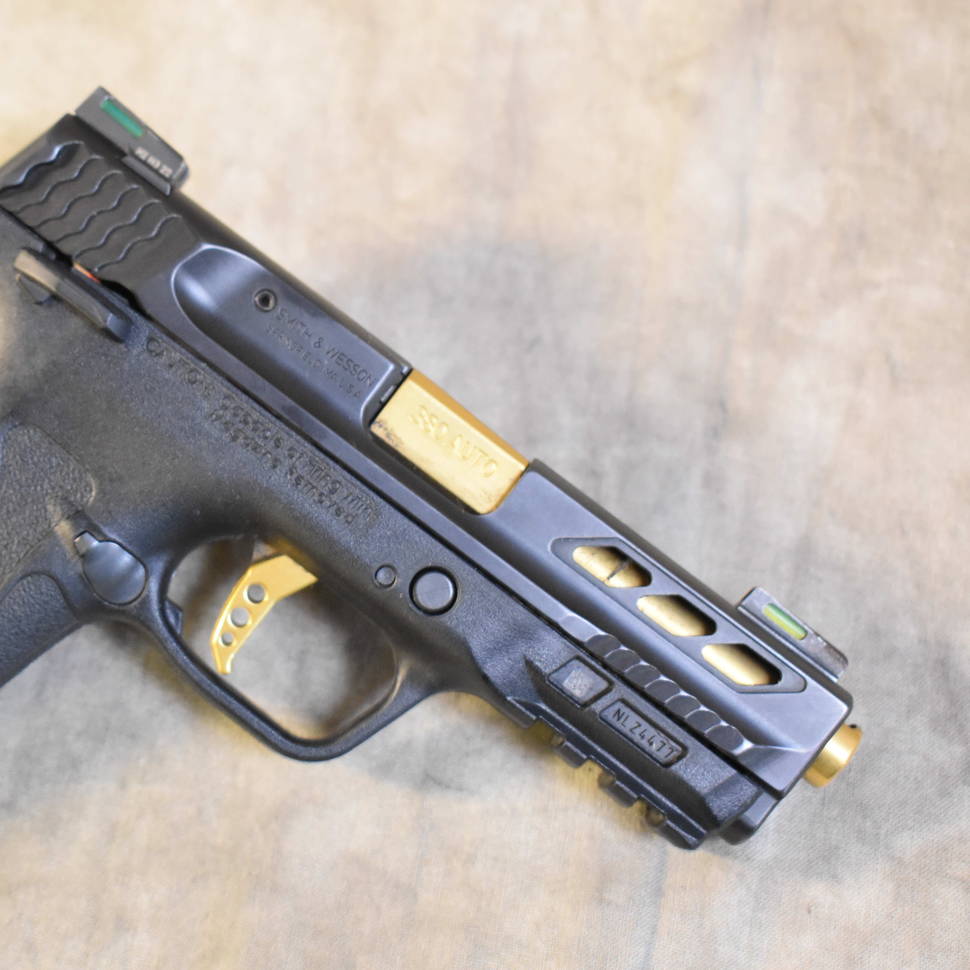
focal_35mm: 73
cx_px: 273
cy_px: 487
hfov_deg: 23.5
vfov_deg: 23.7
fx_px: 2314
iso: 3200
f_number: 4.8
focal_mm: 38
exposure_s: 1/15
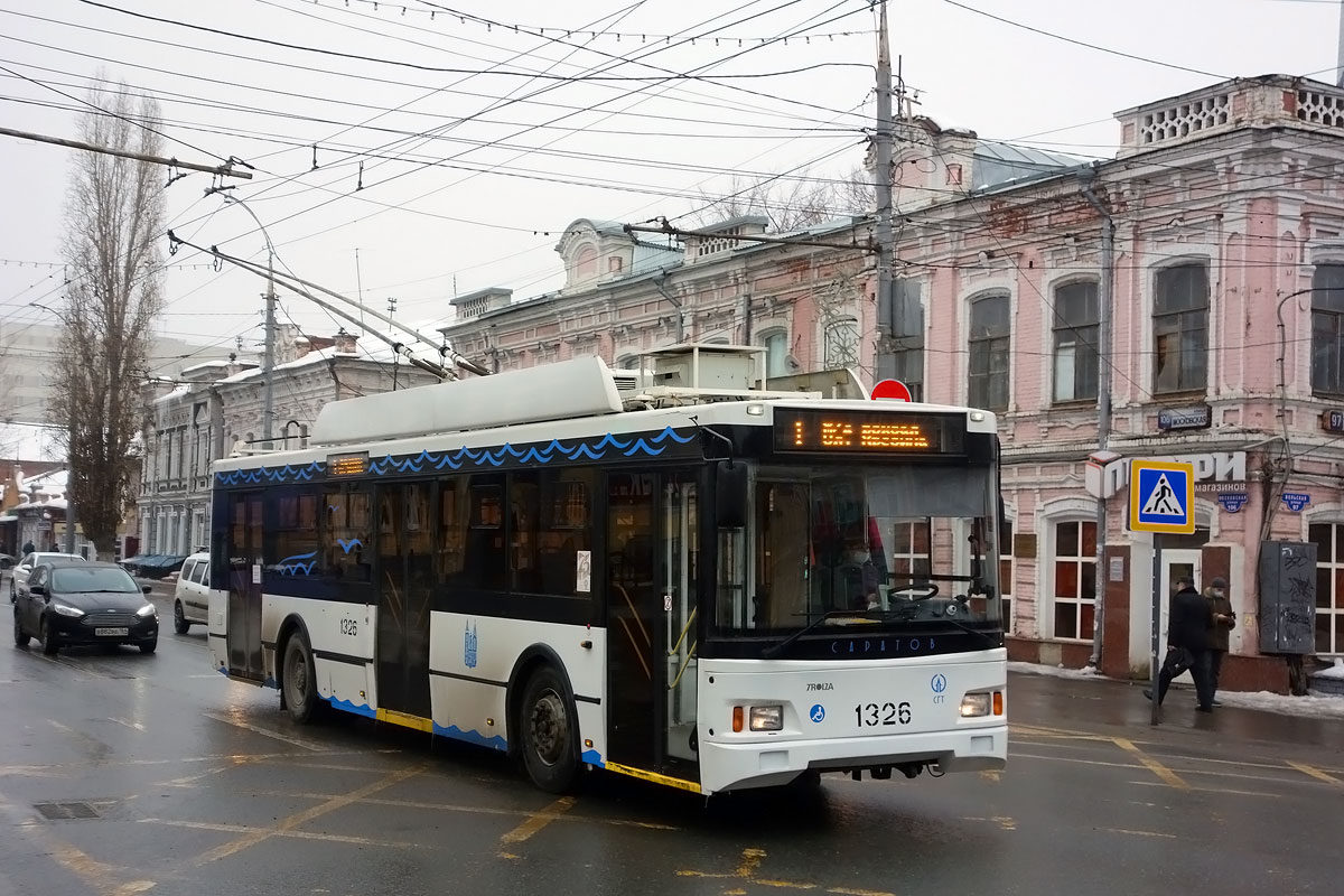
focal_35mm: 46
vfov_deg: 29.2
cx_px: 672
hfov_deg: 42.7
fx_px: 1717
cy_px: 448
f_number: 3.2
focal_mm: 16.99
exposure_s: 1/500
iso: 400
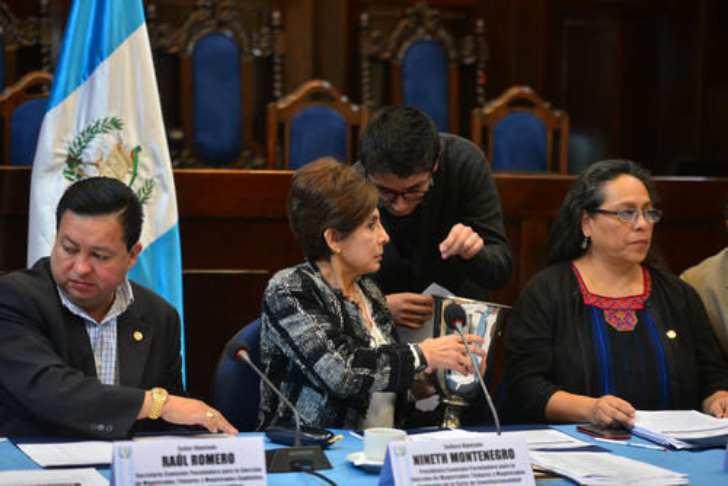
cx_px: 364
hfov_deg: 20.4
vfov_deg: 13.7
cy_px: 243
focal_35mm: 100
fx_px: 2023
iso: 1600
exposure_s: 1/125
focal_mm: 100
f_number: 3.2
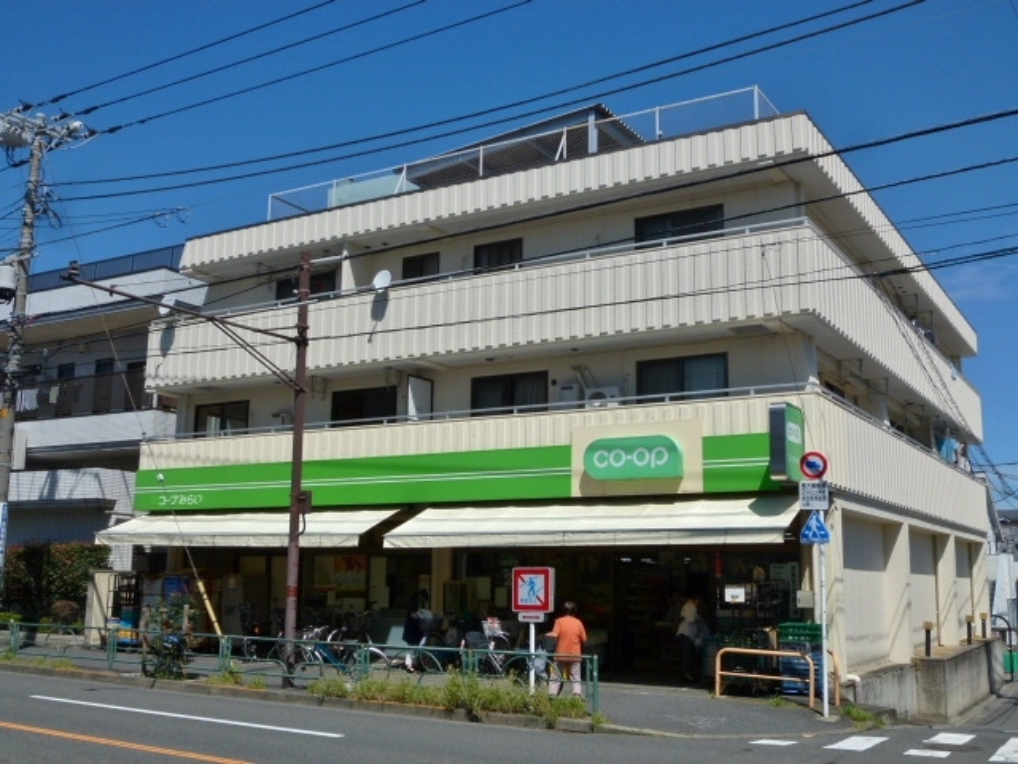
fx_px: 1088
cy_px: 382
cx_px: 509
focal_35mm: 37
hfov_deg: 50.1
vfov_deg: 38.7
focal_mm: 6.5
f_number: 4.5
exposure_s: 1/1300
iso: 100
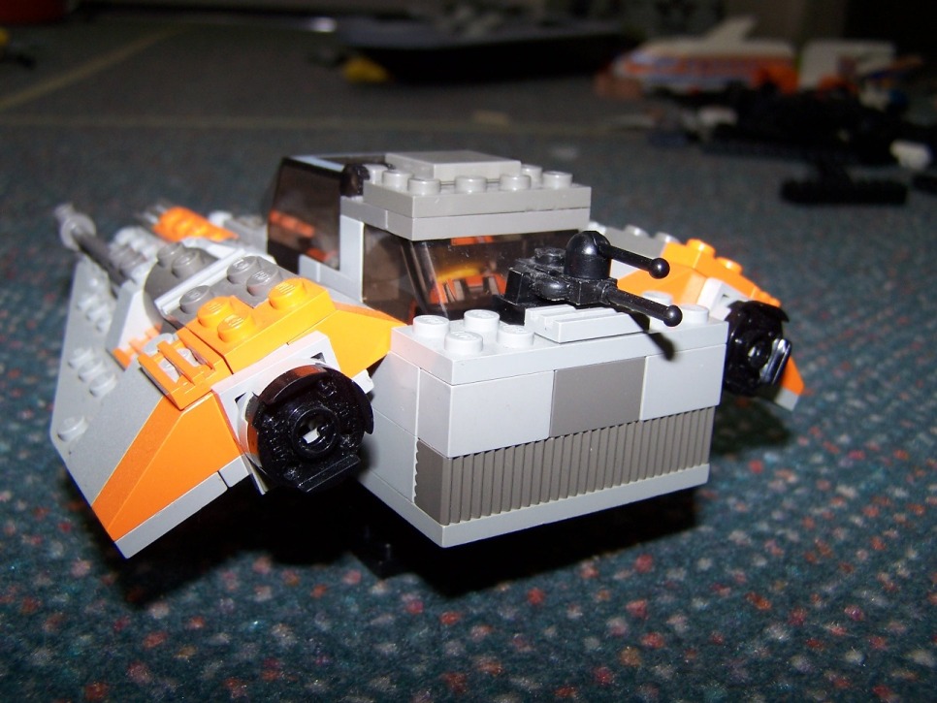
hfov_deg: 49.0
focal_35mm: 38
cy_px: 352
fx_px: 1029
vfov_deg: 37.7
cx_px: 468
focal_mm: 6.3
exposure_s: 1/60
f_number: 2.8
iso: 80
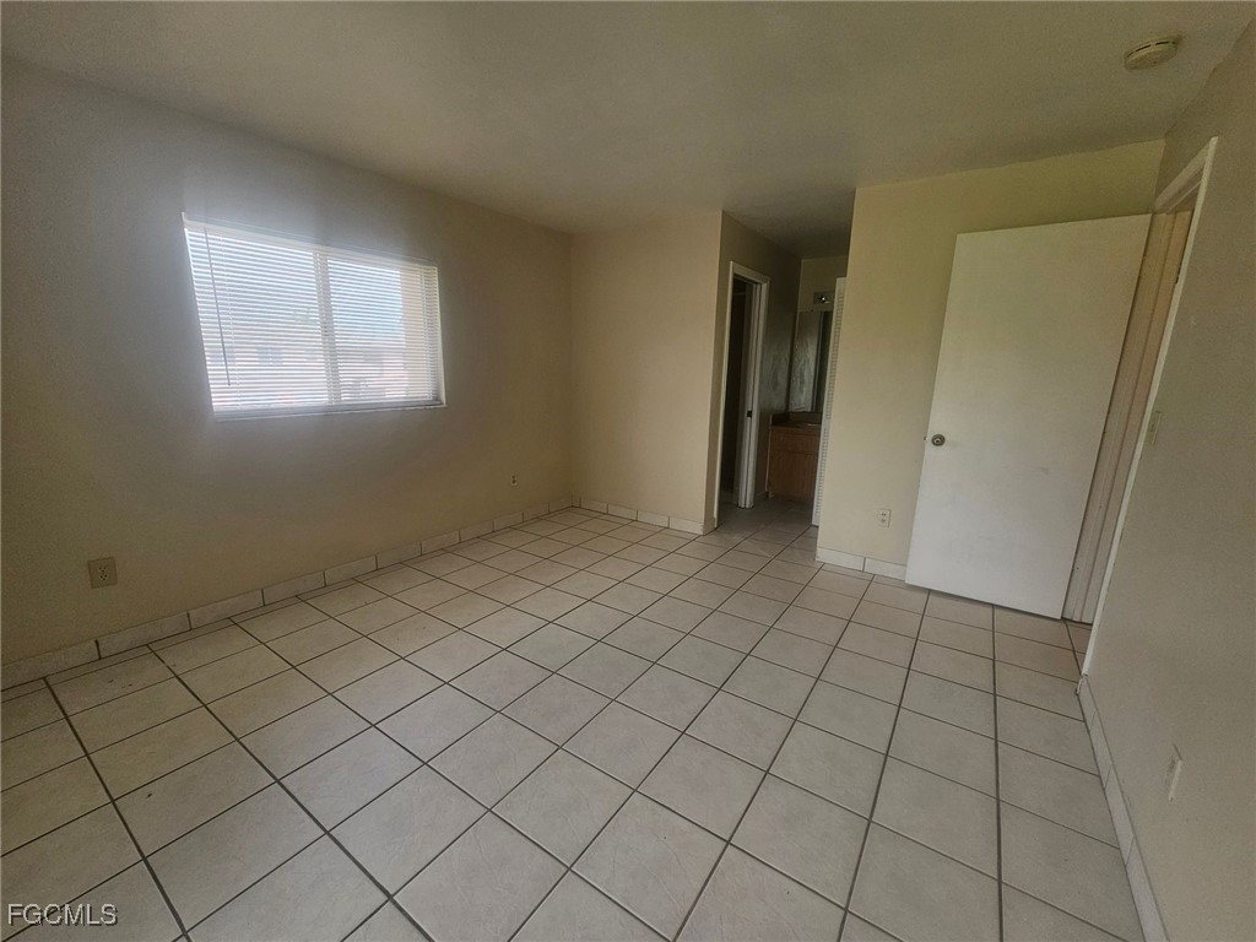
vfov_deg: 89.9
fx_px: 472
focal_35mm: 13
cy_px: 471
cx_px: 628
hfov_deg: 106.2
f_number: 2.2
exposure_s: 1/214
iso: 80
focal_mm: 2.2
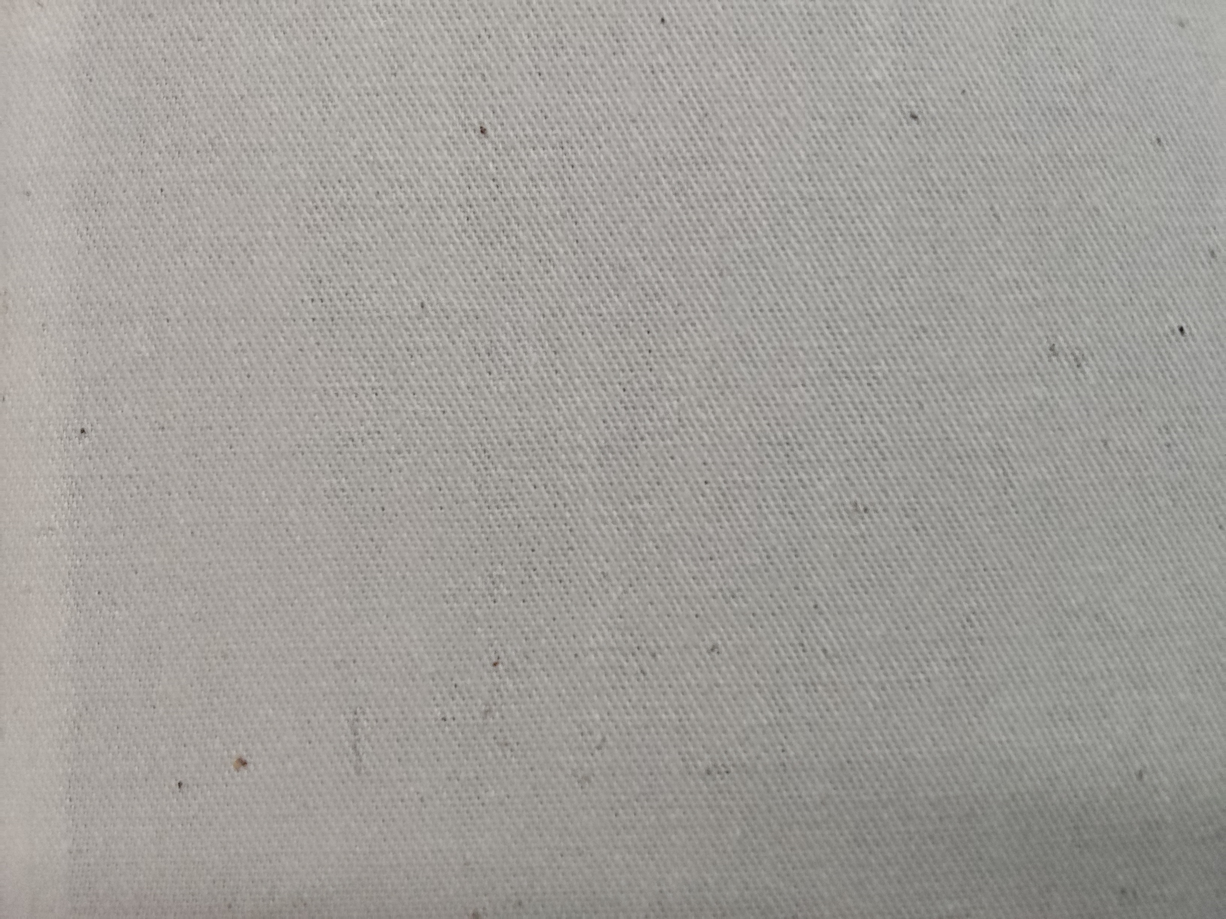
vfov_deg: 53.1
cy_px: 460
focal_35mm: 26
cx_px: 613
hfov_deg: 67.3
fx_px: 921
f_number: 2
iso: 200
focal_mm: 2.78
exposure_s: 1/100
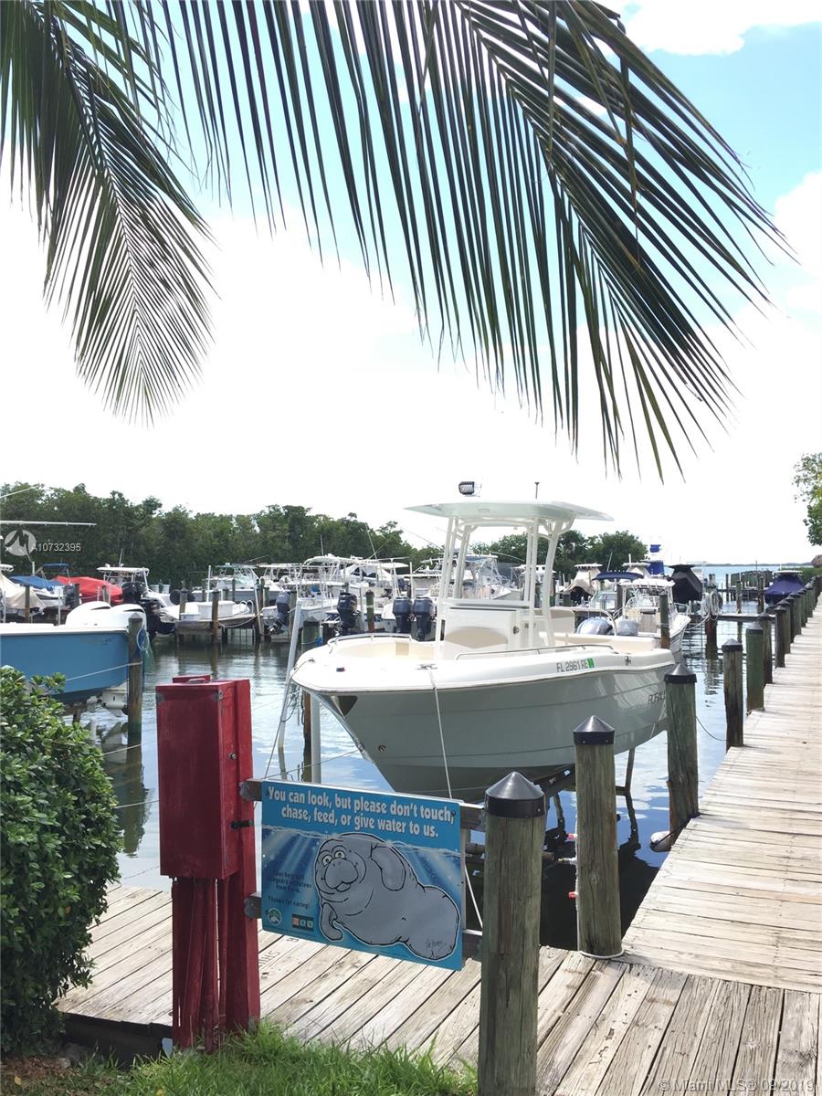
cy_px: 548
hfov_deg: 48.2
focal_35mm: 29
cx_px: 411
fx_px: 918
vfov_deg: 61.7
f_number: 2.2
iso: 32
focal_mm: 4.15
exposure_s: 1/760
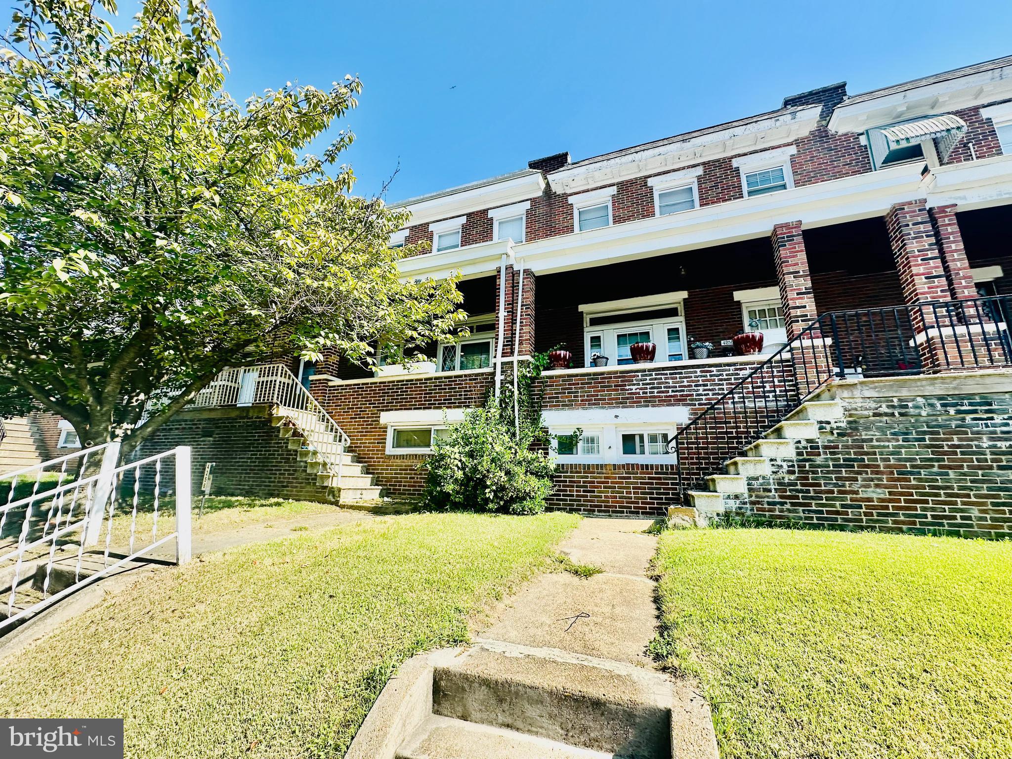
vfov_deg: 85.7
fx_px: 409
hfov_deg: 102.1
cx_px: 506
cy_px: 380
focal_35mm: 14
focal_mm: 2.22
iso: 40
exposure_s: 1/666
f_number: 2.2
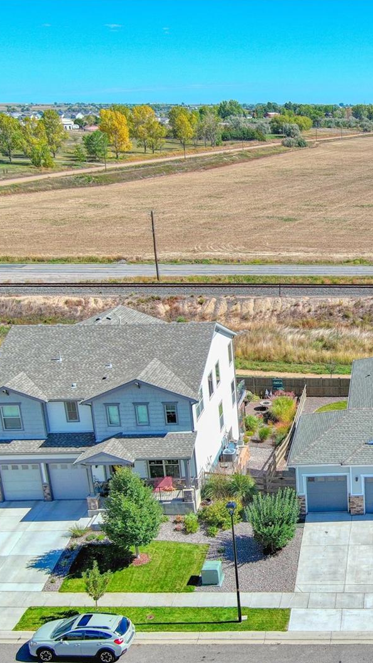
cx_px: 403
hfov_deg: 24.4
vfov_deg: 44.6
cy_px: 333
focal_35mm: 46
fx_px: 809
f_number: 2.8
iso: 101
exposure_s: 1/1337
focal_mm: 10.6
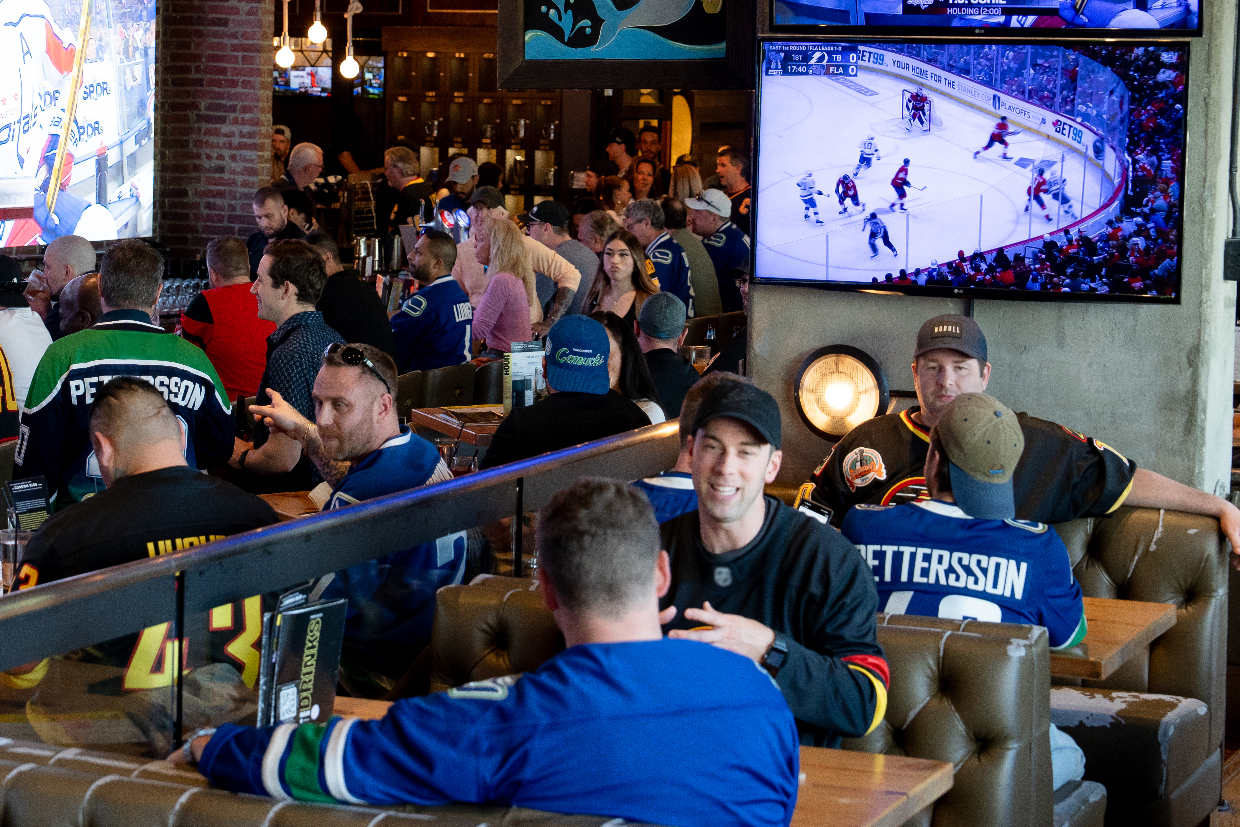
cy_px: 323
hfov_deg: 22.5
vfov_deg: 15.2
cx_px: 388
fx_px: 3100
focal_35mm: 90
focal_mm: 54
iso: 2000
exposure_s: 1/125
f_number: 4.5
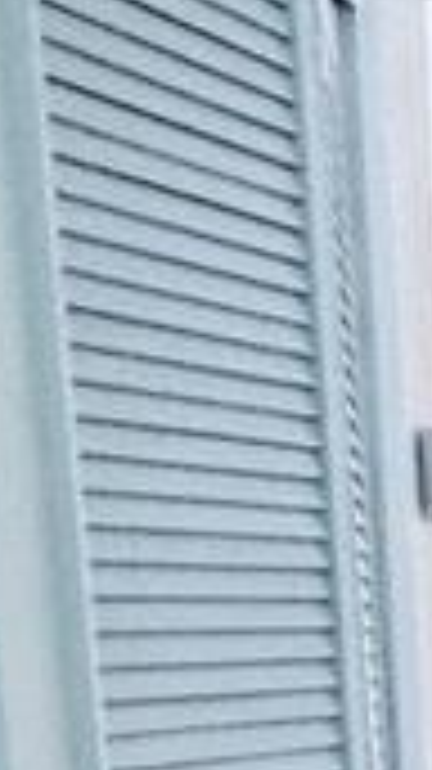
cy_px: 1081
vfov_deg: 18.2
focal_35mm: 107
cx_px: 878
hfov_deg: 10.4
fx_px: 2182
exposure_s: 1/120
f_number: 2.2
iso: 160
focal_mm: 2.22
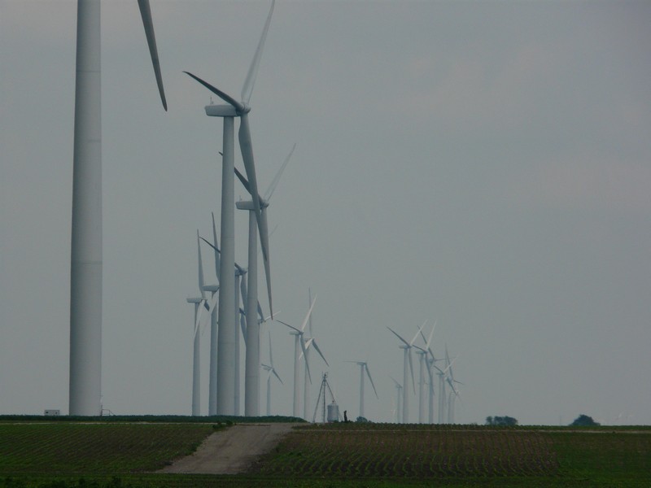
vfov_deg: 3.4
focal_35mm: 442
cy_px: 244
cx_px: 326
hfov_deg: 4.5
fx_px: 8312
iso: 100
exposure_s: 1/500
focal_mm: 72.6
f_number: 7.1
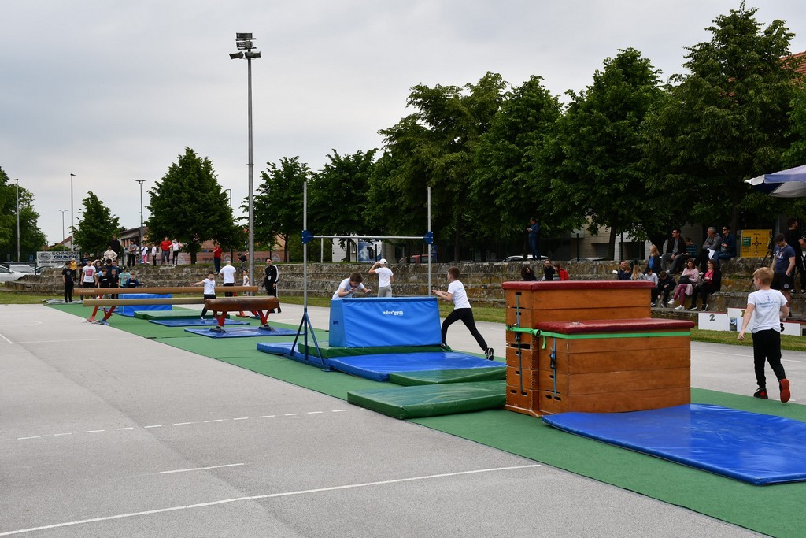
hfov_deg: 48.5
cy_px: 269
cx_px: 403
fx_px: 896
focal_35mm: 40
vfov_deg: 33.4
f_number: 8
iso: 100
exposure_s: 1/250
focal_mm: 27
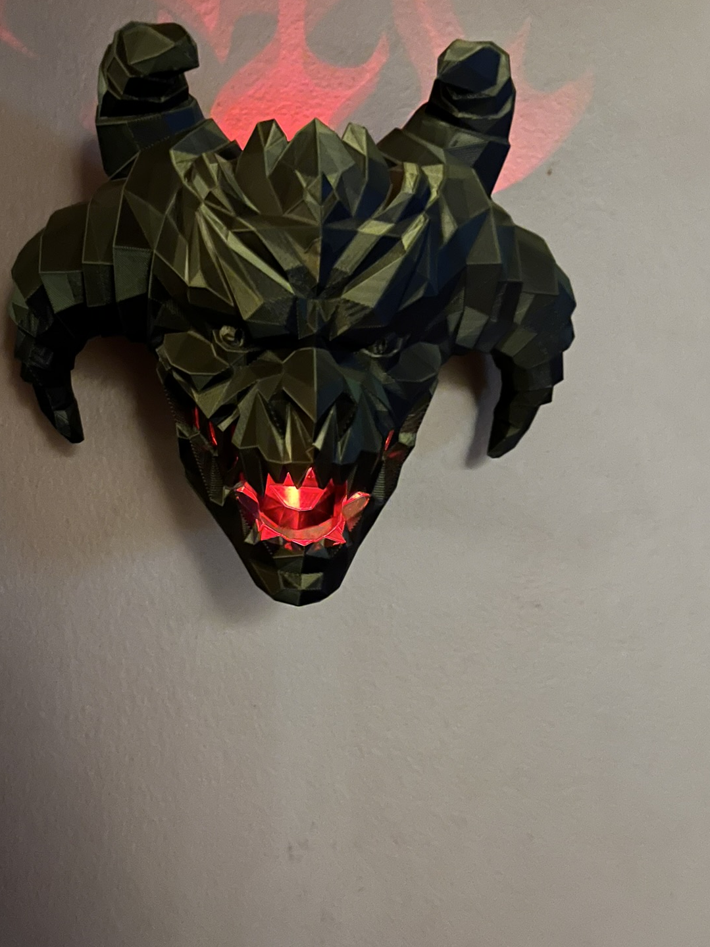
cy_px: 352
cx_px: 259
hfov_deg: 38.4
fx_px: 1012
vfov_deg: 49.6
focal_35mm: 37
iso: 1000
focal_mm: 5.1
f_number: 1.6
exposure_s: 1/9
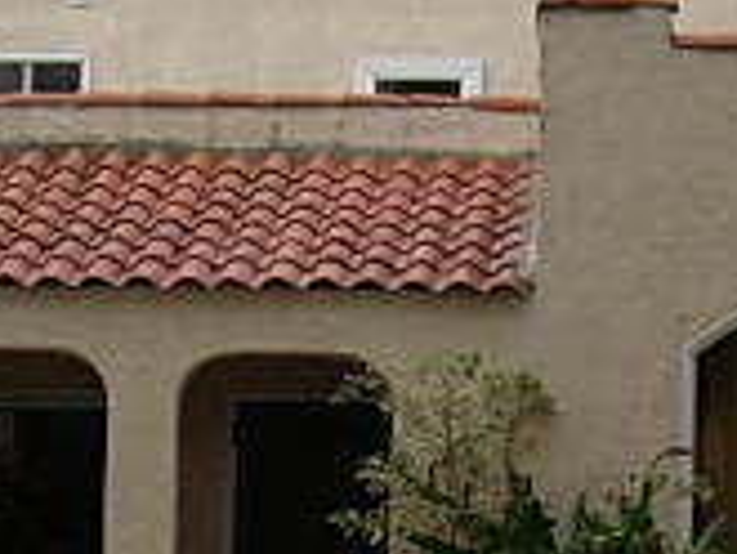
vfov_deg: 9.8
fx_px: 3132
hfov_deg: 13.4
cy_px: 809
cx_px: 264
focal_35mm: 147
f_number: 2.8
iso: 64
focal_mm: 7.8
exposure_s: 1/1024
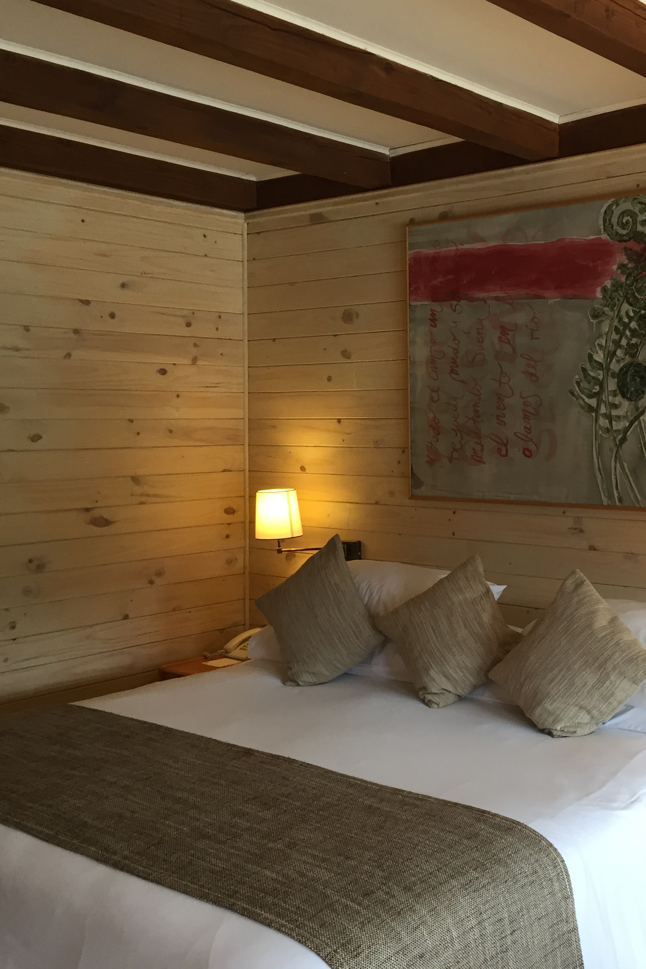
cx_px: 465
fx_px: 1103
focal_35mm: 41
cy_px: 479
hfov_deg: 32.2
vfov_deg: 47.4
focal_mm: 4.15
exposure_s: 1/33
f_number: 2.2
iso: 40
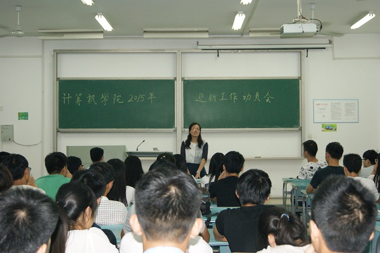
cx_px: 190
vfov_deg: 25.7
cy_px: 126
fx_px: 554
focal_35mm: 52
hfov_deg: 37.9
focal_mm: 35
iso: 400
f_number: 5.6
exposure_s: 1/60
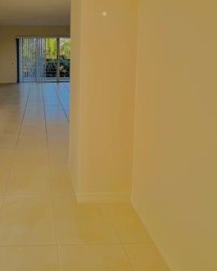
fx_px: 185
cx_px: 38
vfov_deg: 67.8
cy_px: 67
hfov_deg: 55.8
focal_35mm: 23
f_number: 1.8
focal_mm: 1.57
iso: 32
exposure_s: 1/381
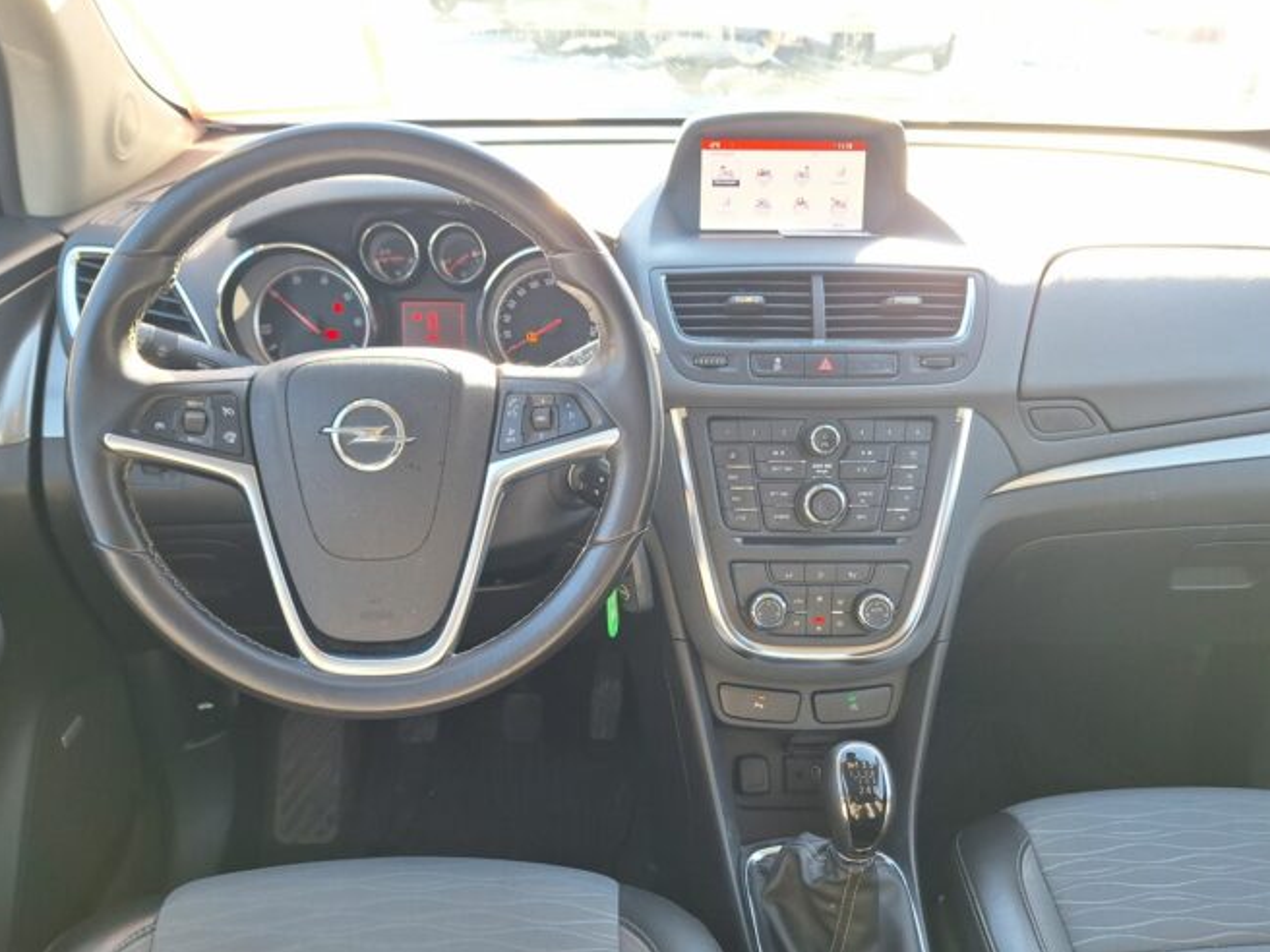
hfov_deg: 63.4
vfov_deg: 49.6
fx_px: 1027
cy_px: 543
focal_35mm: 28
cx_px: 606
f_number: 1.8
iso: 40
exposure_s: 1/100
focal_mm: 5.54
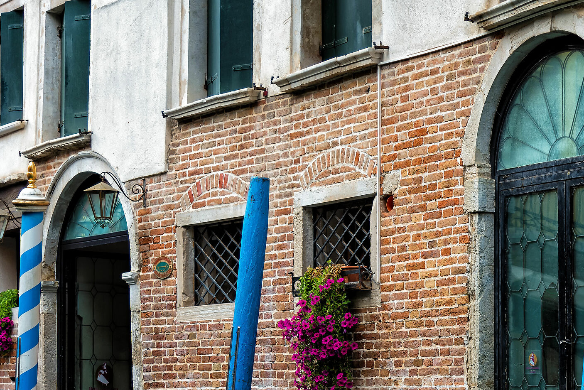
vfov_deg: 13.8
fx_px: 1607
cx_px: 475
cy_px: 306
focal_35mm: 99
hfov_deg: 20.4
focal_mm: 58
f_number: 4
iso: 100
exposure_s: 1/160
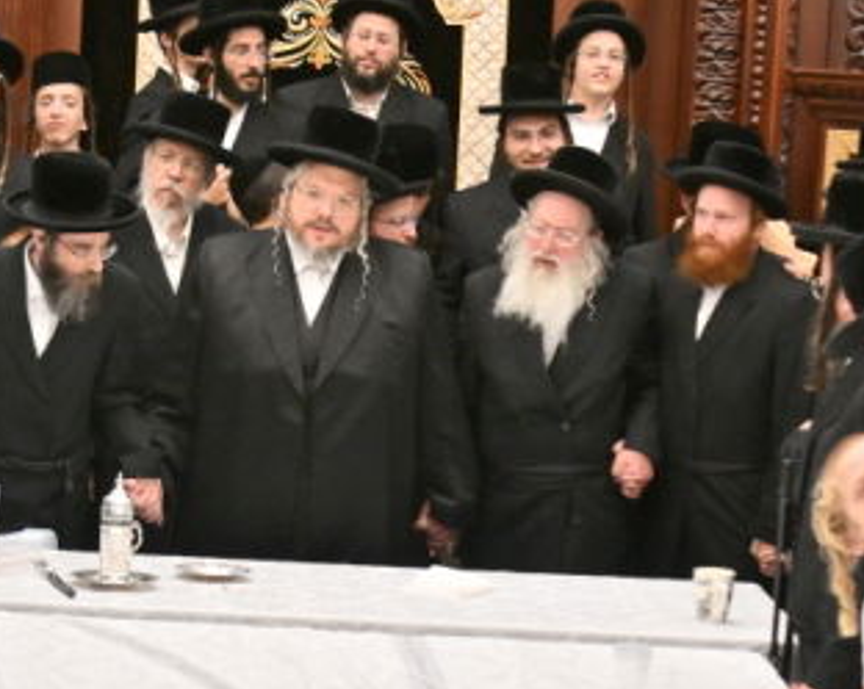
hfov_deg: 17.3
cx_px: 338
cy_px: 313
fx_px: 2836
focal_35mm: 111
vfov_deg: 13.9
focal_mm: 24
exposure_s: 1/200
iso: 400
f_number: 4
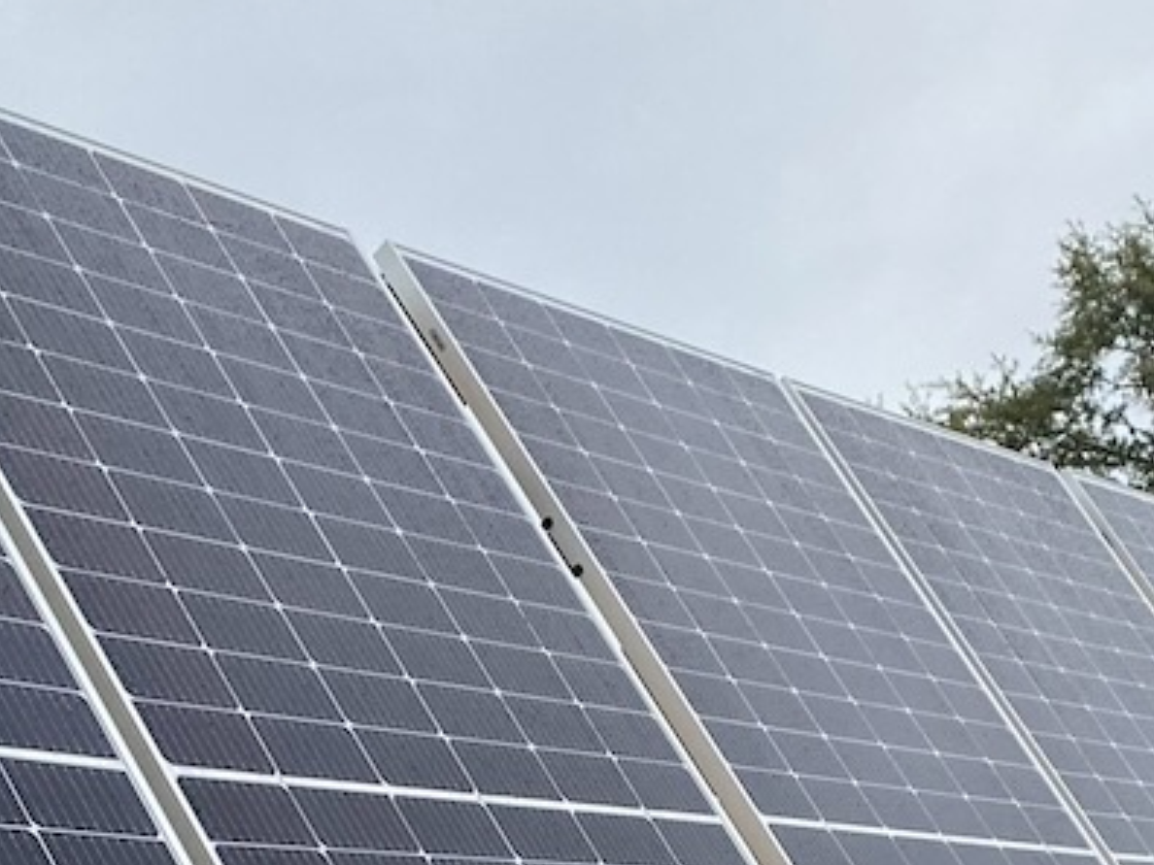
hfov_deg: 23.3
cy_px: 1037
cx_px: 664
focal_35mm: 84
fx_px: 2800
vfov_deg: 16.8
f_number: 1.8
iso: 125
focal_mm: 4.25
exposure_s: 1/108
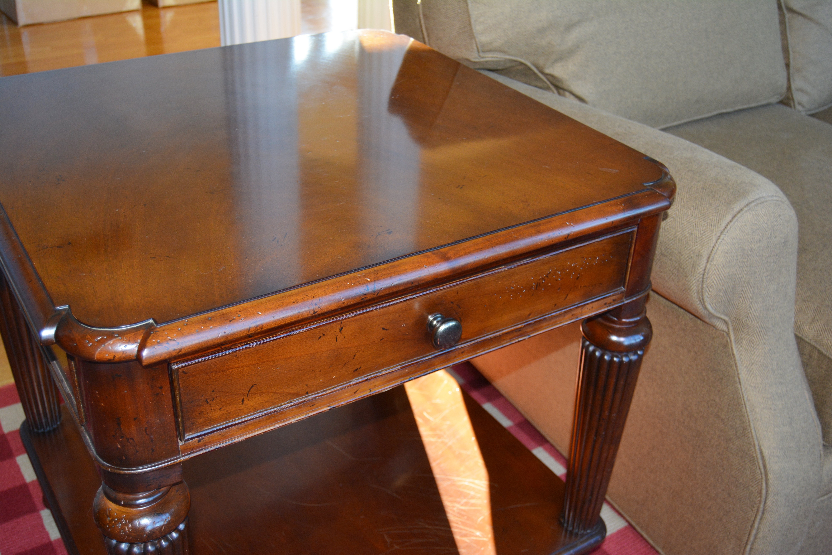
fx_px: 901
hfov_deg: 49.6
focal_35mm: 39
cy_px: 278
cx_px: 416
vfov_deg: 34.2
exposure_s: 1/60
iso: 400
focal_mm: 26
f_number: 4
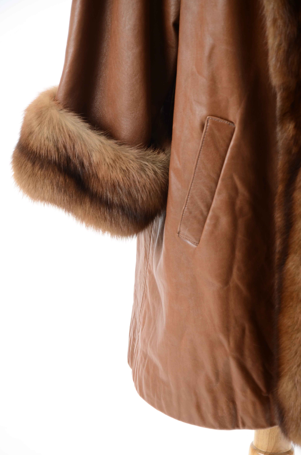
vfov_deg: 13.1
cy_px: 228
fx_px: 1984
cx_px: 150
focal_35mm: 158
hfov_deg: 8.7
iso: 160
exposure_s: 1/80
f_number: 6.3
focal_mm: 105
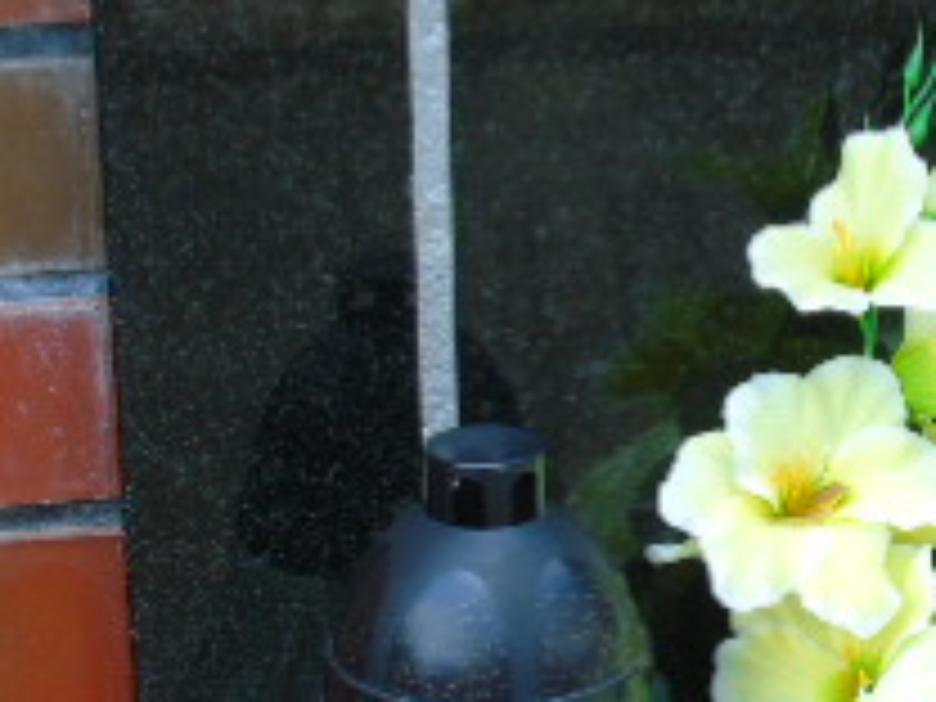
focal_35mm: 123
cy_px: 464
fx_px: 3326
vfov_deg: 12.0
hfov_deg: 15.8
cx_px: 860
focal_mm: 7.1
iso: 80
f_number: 3.9
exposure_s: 1/80
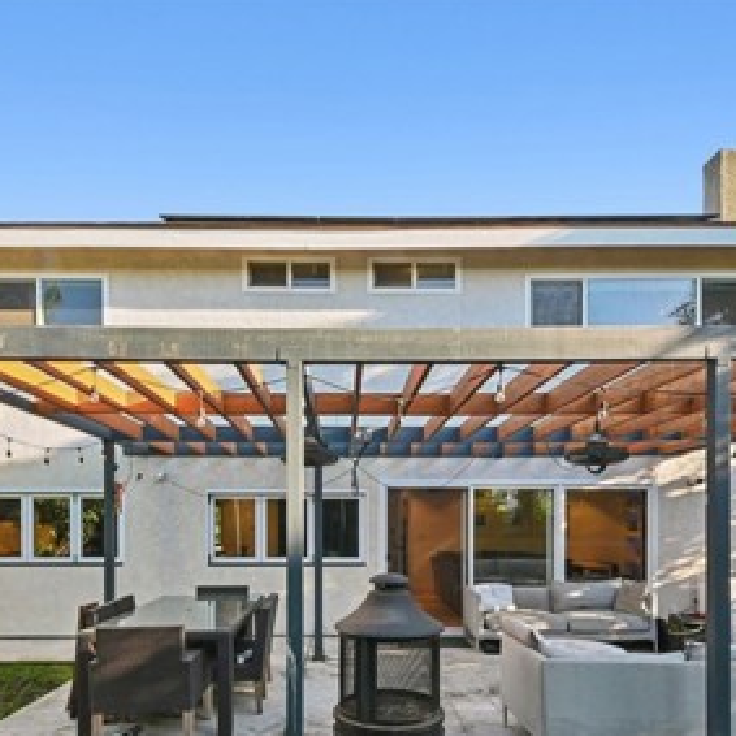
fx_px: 553
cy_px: 540
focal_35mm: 23
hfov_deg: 67.2
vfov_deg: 63.8
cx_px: 346
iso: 320
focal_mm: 12
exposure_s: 1/6
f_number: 22
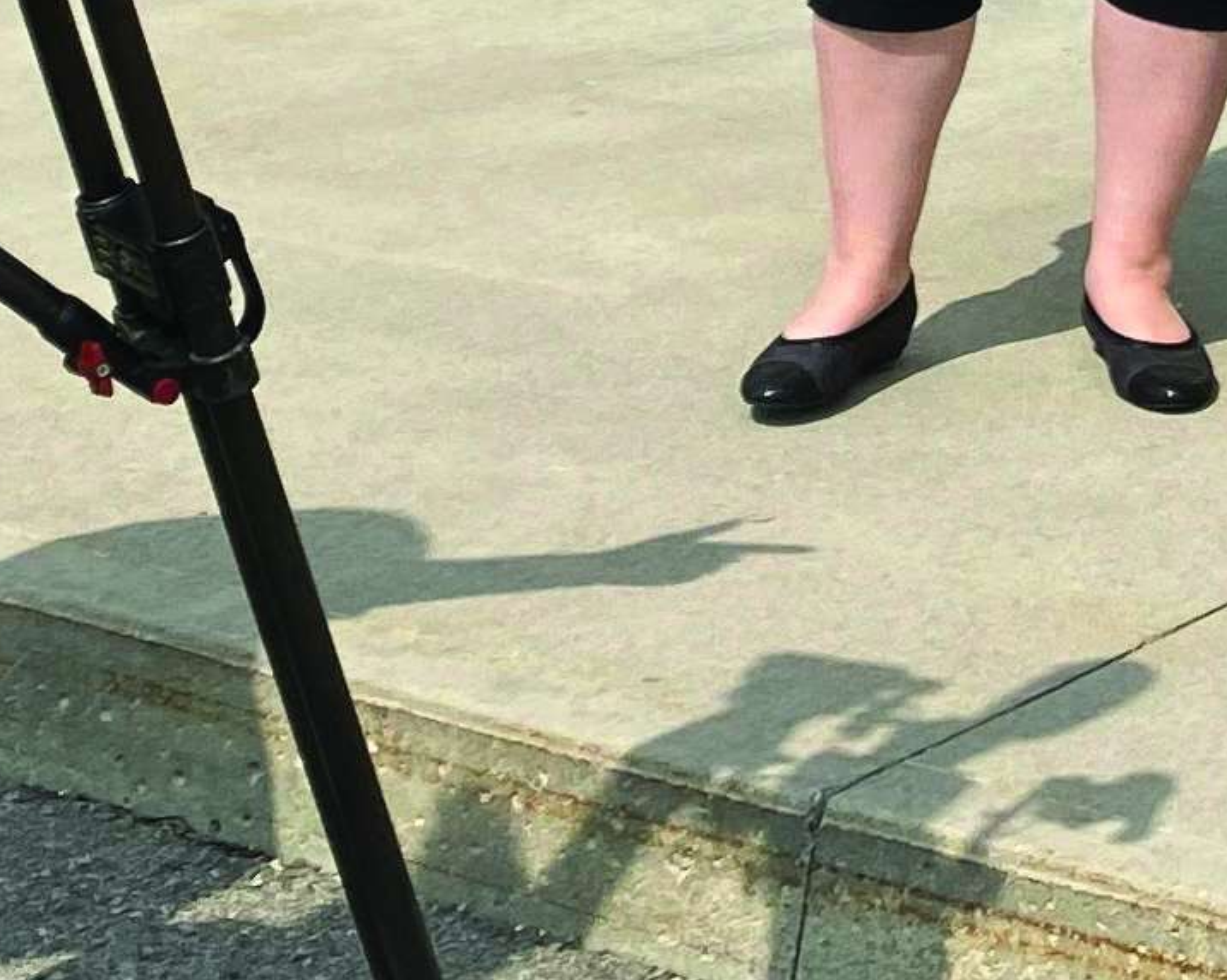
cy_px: -704
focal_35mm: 143
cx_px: 1152
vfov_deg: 10.3
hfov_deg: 13.3
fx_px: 5190
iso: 32
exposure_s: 1/3040
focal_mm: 4.25
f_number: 1.8
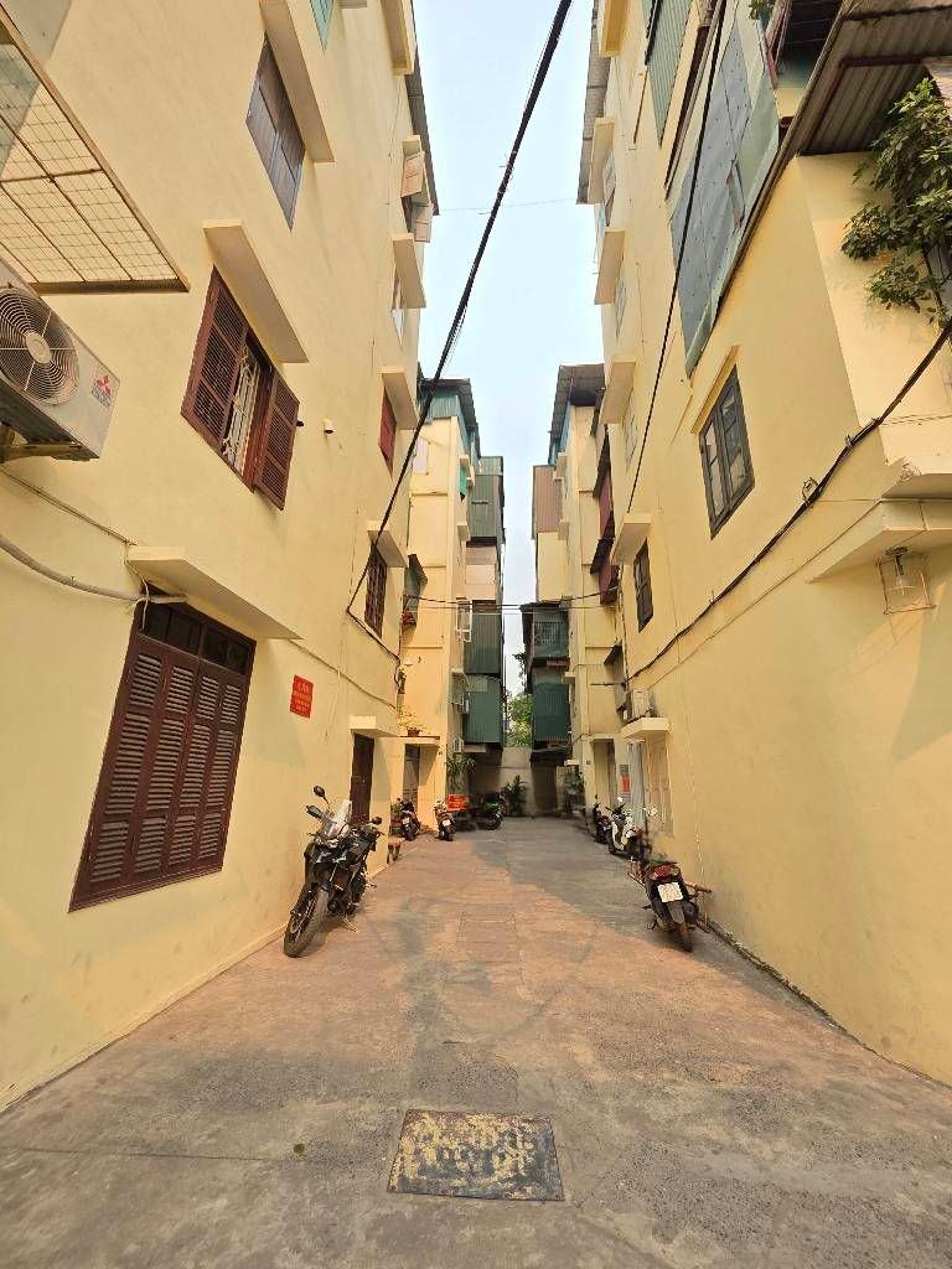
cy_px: 634
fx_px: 477
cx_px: 476
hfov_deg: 89.9
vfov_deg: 106.2
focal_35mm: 13
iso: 40
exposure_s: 1/435
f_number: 1.9
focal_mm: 2.2
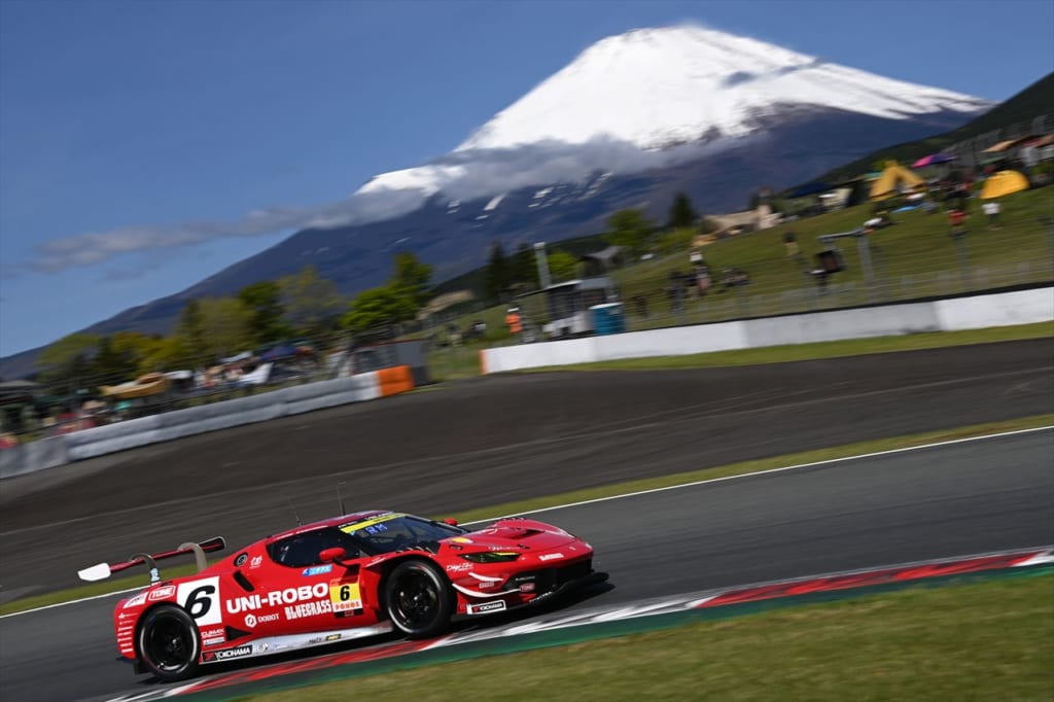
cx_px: 527
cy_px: 351
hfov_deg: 34.5
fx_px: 1697
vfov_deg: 23.4
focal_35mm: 58
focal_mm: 58
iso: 50
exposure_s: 1/250
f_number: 8
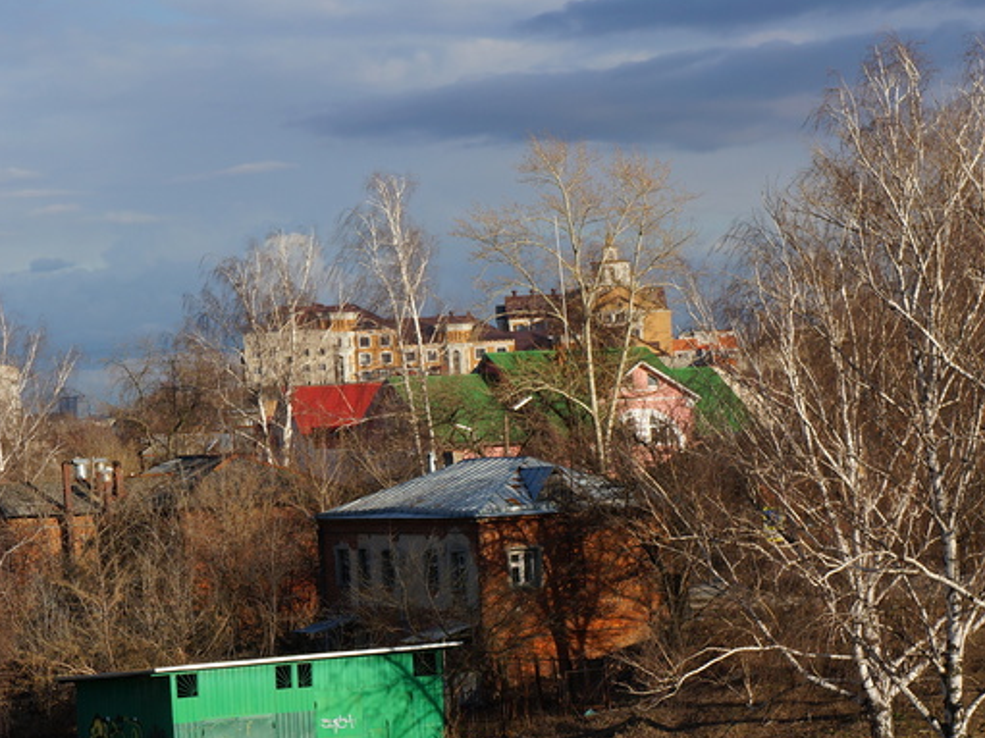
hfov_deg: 15.0
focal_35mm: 132
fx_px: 3749
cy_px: 500
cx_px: 395
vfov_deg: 11.2
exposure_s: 1/200
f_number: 8
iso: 100
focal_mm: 55
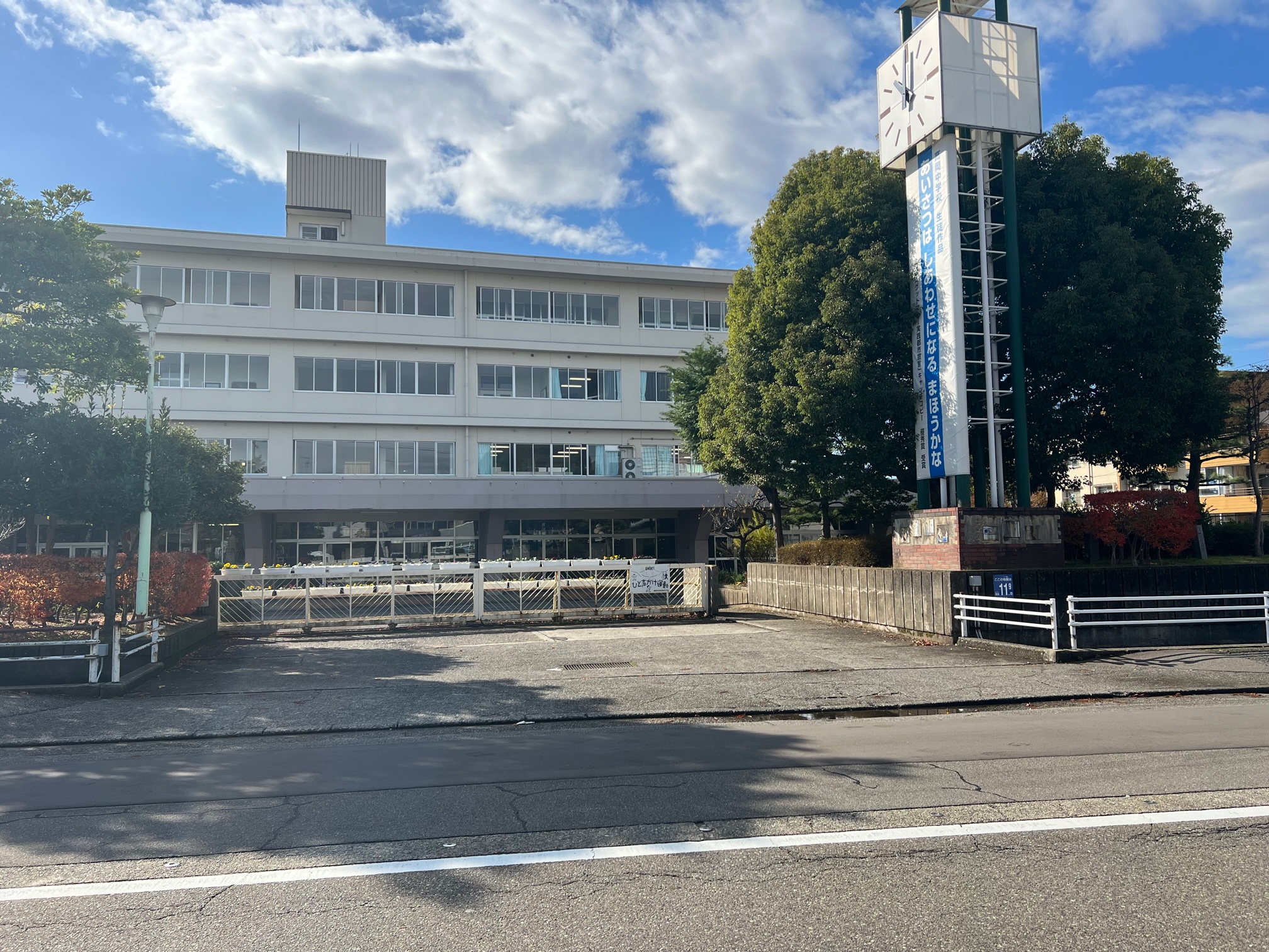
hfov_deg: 67.3
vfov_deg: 53.1
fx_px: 953
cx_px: 634
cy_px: 476
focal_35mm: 26
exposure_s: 1/3831
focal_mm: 5.7
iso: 50
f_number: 1.5
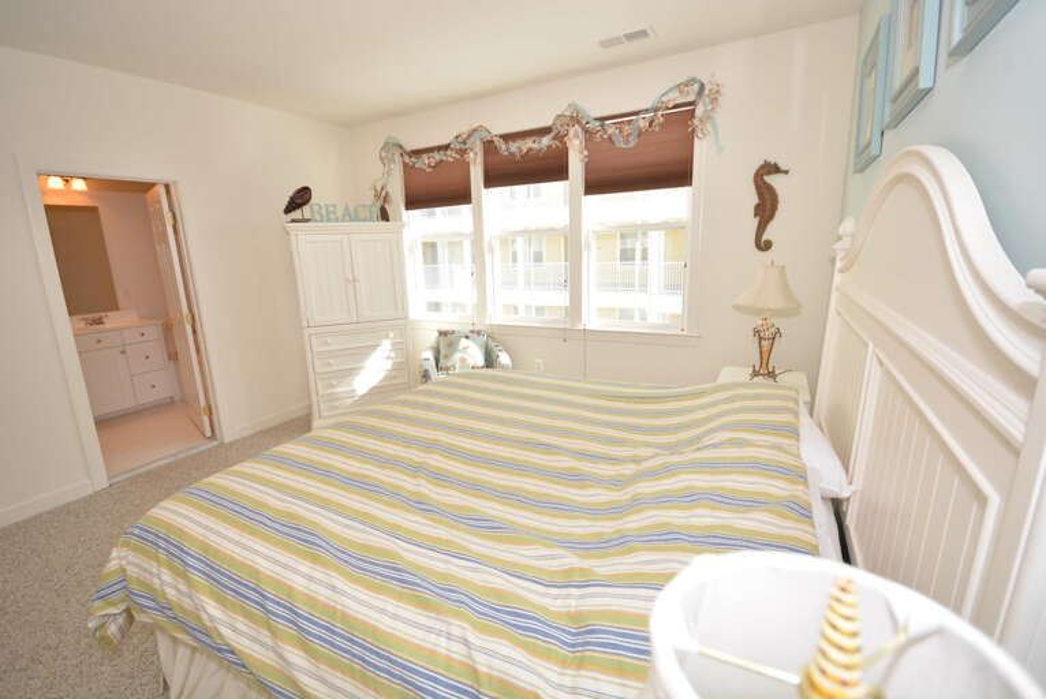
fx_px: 436
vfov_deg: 77.4
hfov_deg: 100.3
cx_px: 523
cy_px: 350
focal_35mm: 15
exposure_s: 1/60
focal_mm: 10
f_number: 5
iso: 250
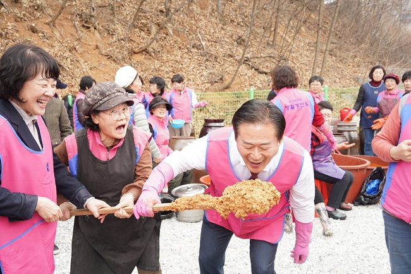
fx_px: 457
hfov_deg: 48.5
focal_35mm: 40
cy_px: 137
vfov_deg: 33.4
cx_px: 206
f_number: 7.1
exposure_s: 1/250
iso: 640
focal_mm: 40
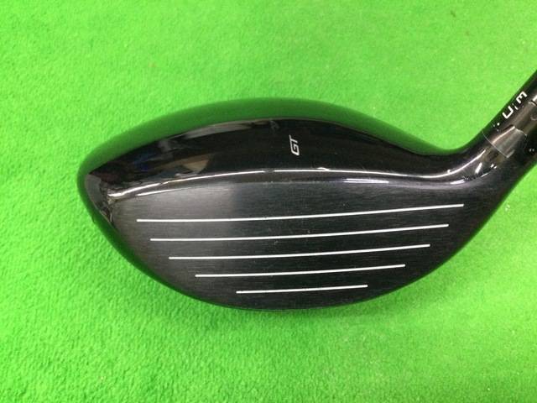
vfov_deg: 45.4
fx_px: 481
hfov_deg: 58.4
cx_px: 268
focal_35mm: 31
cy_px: 202
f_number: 2.4
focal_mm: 3.3
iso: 200
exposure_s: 1/20
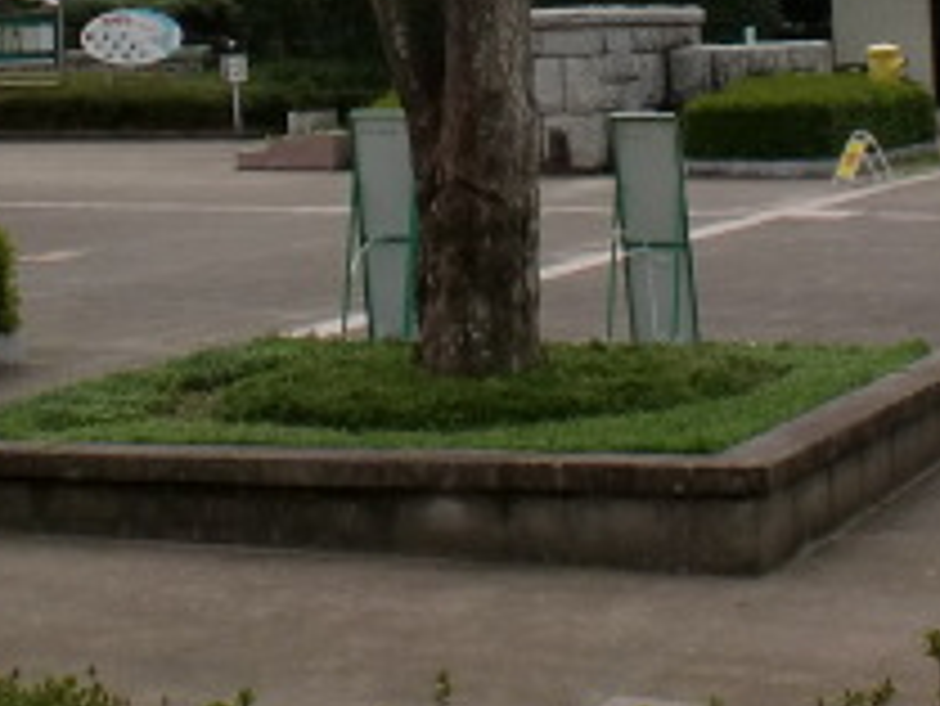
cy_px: -216
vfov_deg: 13.3
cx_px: 436
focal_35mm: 107
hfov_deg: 18.4
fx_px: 2907
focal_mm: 6.3
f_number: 5.6
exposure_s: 1/640
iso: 64
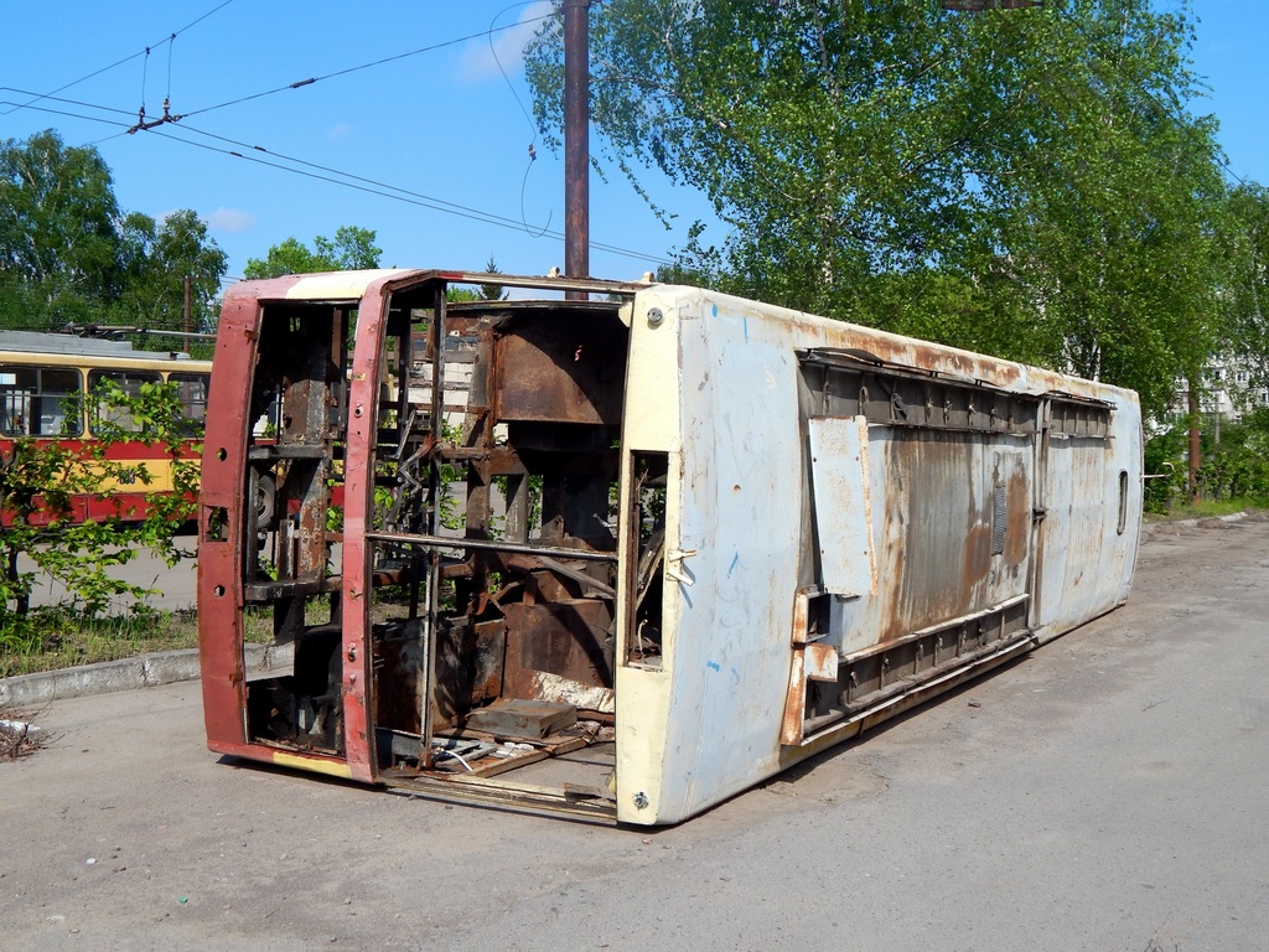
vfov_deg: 37.7
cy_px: 476
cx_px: 634
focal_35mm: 38
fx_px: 1393
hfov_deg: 49.0
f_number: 6.9
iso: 125
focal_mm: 6.8
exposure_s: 1/500
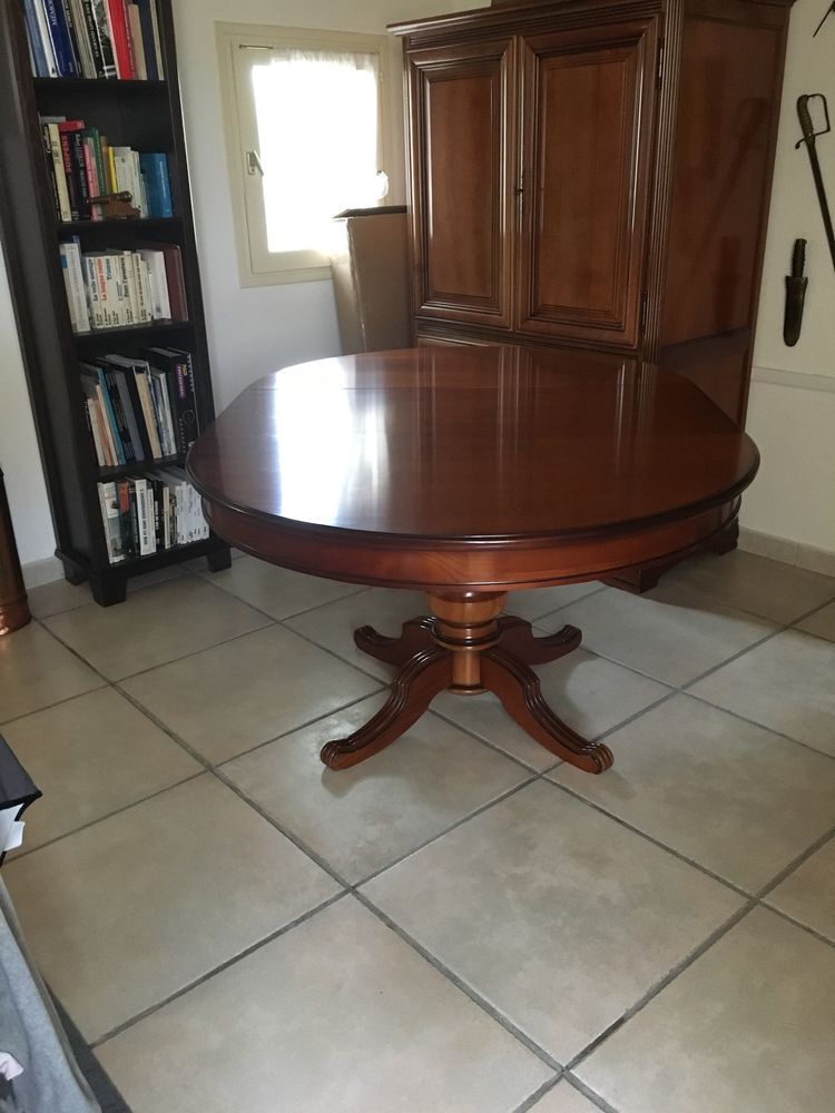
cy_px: 556
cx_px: 418
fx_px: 933
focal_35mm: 29
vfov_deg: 61.7
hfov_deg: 48.2
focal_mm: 4.15
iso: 250
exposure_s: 1/17
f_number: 2.2
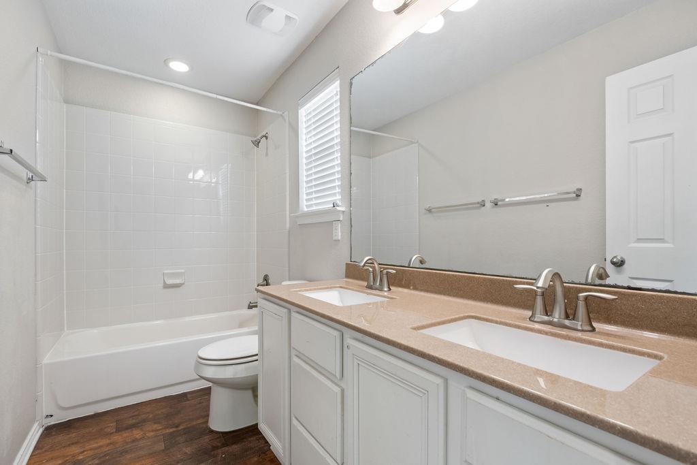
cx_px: 348
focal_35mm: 16
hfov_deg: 96.7
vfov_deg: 73.8
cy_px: 232
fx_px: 310
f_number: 9
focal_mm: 16
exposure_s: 1/2
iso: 250
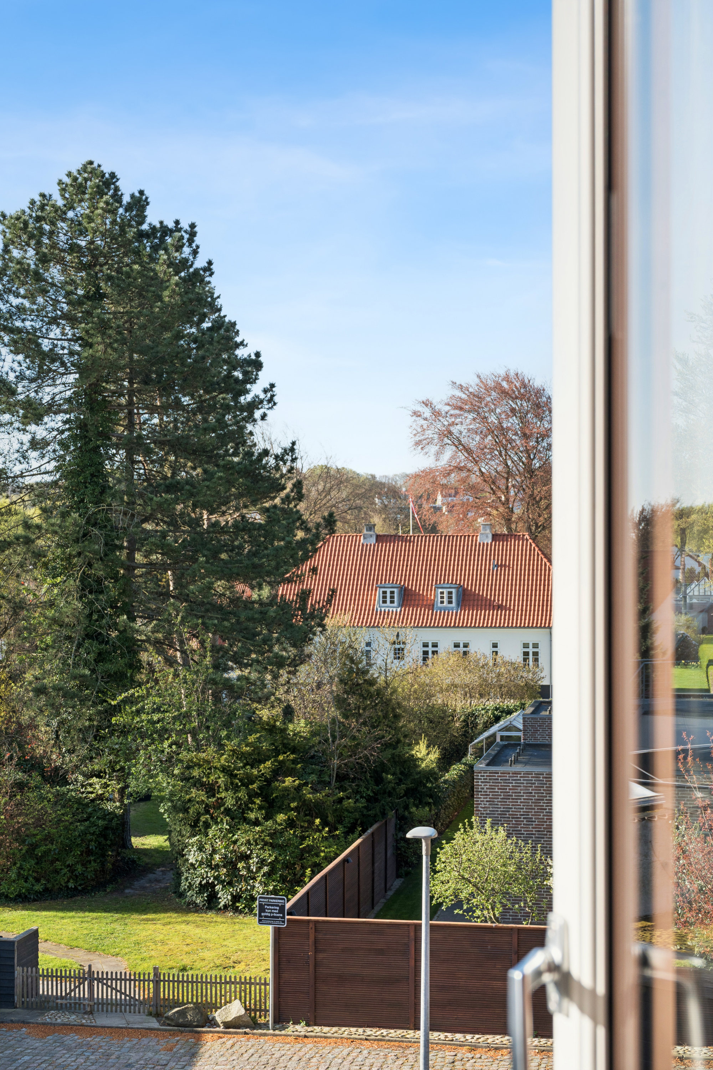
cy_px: 535
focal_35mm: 53
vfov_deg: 37.5
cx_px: 356
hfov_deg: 25.5
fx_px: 1574
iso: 400
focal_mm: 53
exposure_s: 1/250
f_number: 10
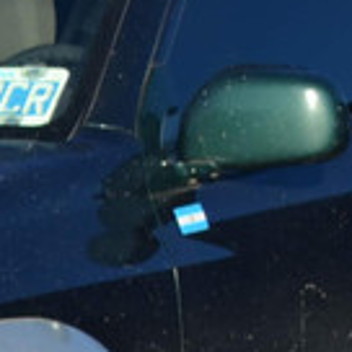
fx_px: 6489
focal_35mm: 564
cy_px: 168
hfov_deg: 3.0
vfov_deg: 3.1
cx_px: 1354
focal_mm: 50
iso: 100
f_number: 8
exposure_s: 1/250
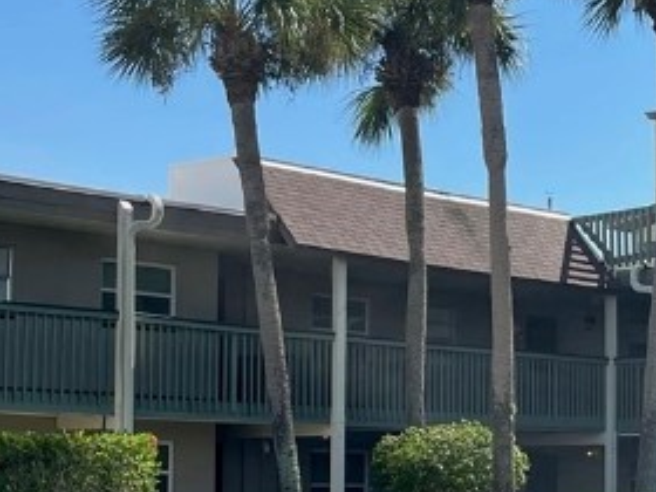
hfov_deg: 19.9
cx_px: 691
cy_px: 405
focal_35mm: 95
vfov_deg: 15.4
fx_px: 1800
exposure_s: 1/3559
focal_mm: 5.1
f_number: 1.6
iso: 32
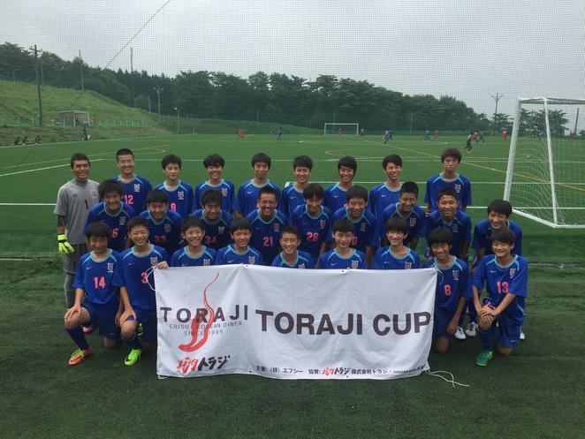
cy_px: 220
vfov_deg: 48.3
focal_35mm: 29
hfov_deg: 61.6
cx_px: 292
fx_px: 490
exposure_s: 1/2326
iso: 32
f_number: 2.2
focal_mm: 4.15
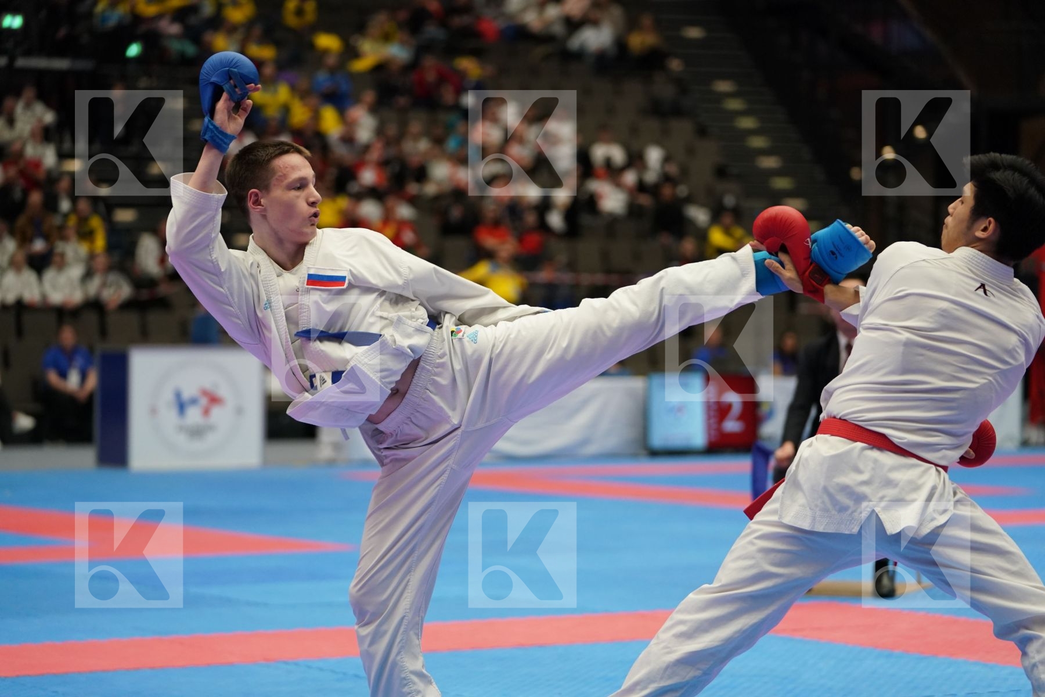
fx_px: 3135
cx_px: 522
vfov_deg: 12.7
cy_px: 348
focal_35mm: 108
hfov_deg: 18.9
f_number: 2.8
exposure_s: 1/1000
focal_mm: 108
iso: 2500
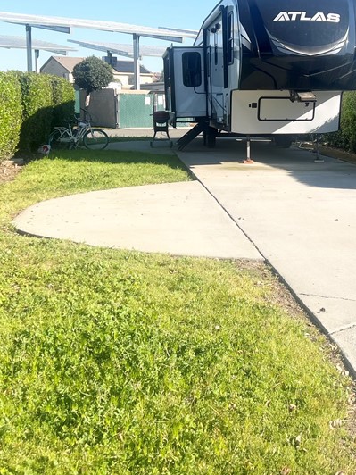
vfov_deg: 37.8
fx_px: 686
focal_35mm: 50
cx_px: 271
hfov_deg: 28.6
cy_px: 157
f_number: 1.5
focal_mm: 5.7
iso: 50
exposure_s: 1/3968
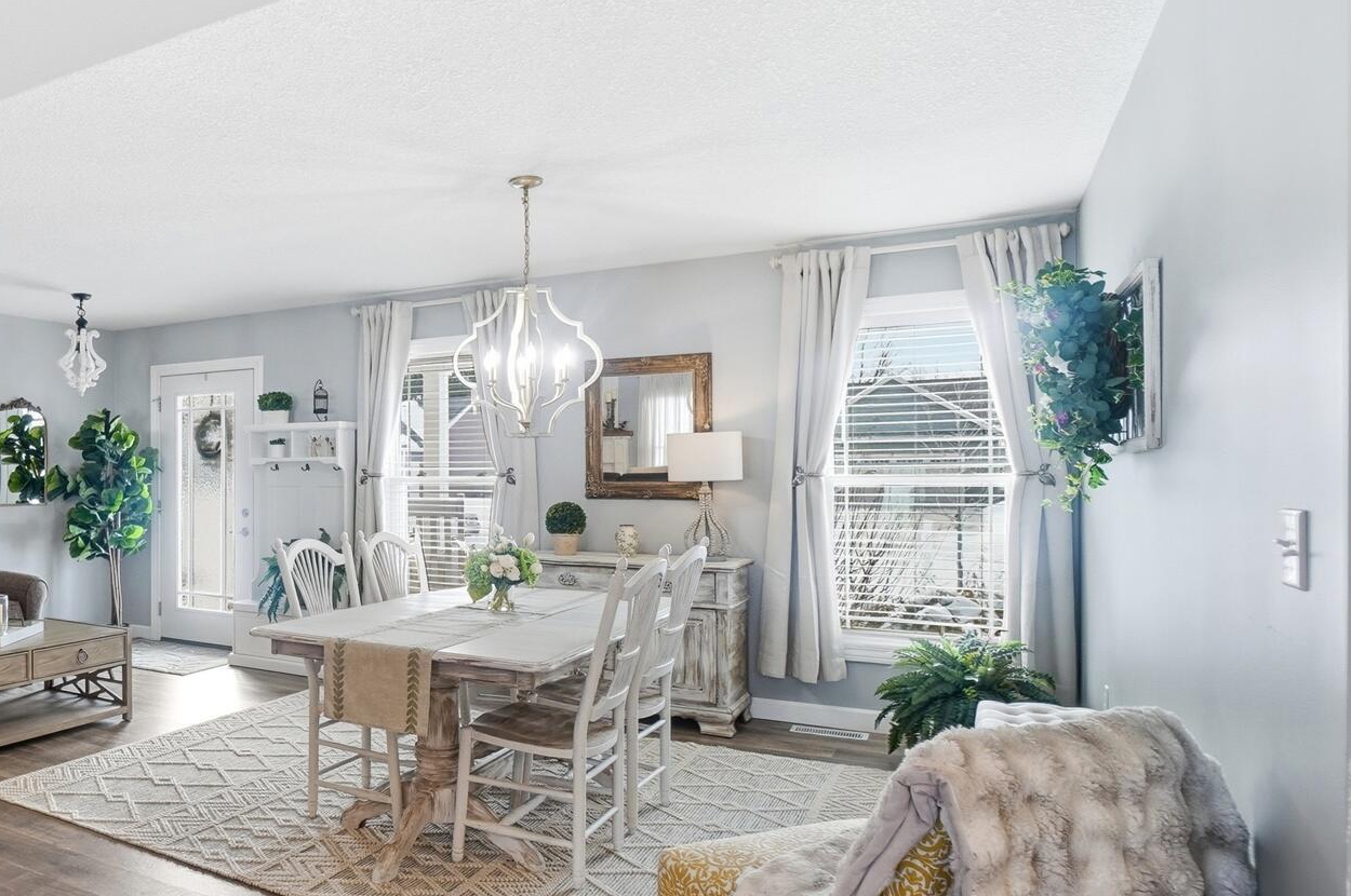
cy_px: 490
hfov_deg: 68.3
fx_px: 899
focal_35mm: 24
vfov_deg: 52.9
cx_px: 312
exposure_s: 1/125
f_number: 8
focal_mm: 10
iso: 125
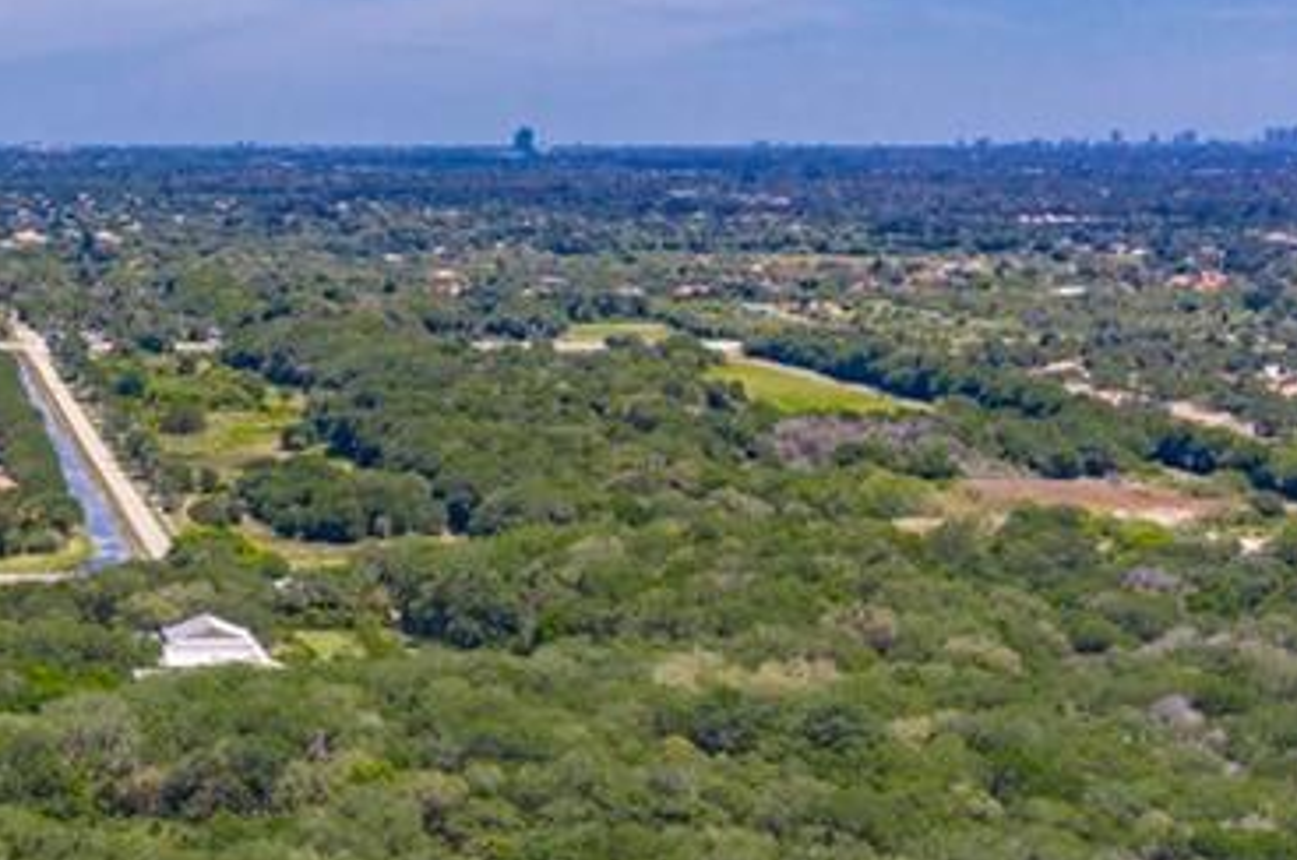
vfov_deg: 17.3
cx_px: -67
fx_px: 2805
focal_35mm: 78
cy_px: 664
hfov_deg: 24.6
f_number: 4
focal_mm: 10.26
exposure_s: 1/80
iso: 100
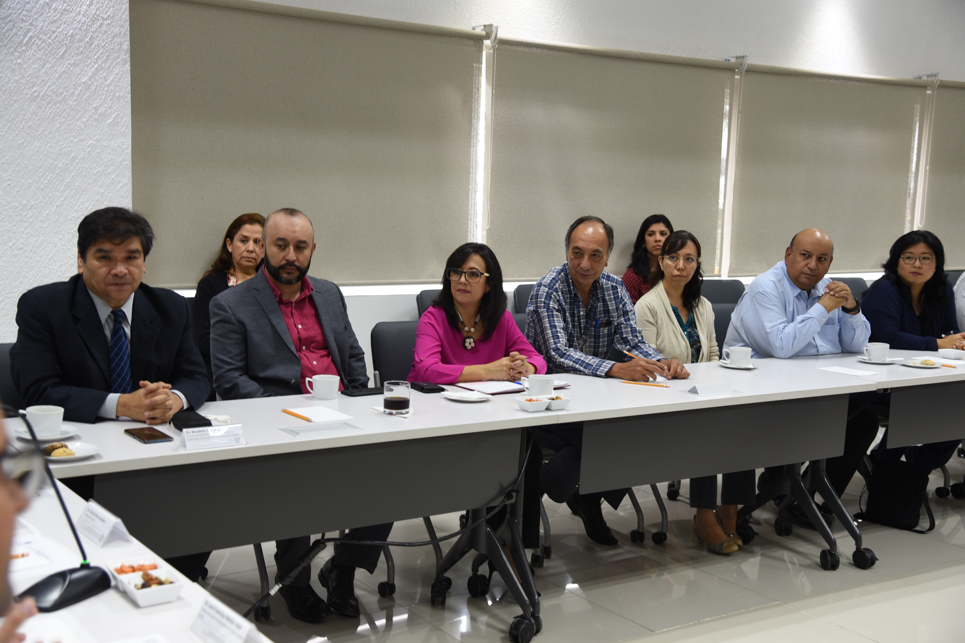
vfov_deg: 29.2
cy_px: 322
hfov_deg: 42.7
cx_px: 482
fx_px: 1233
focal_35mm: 46
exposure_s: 1/13
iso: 250
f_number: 4.5
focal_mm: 46
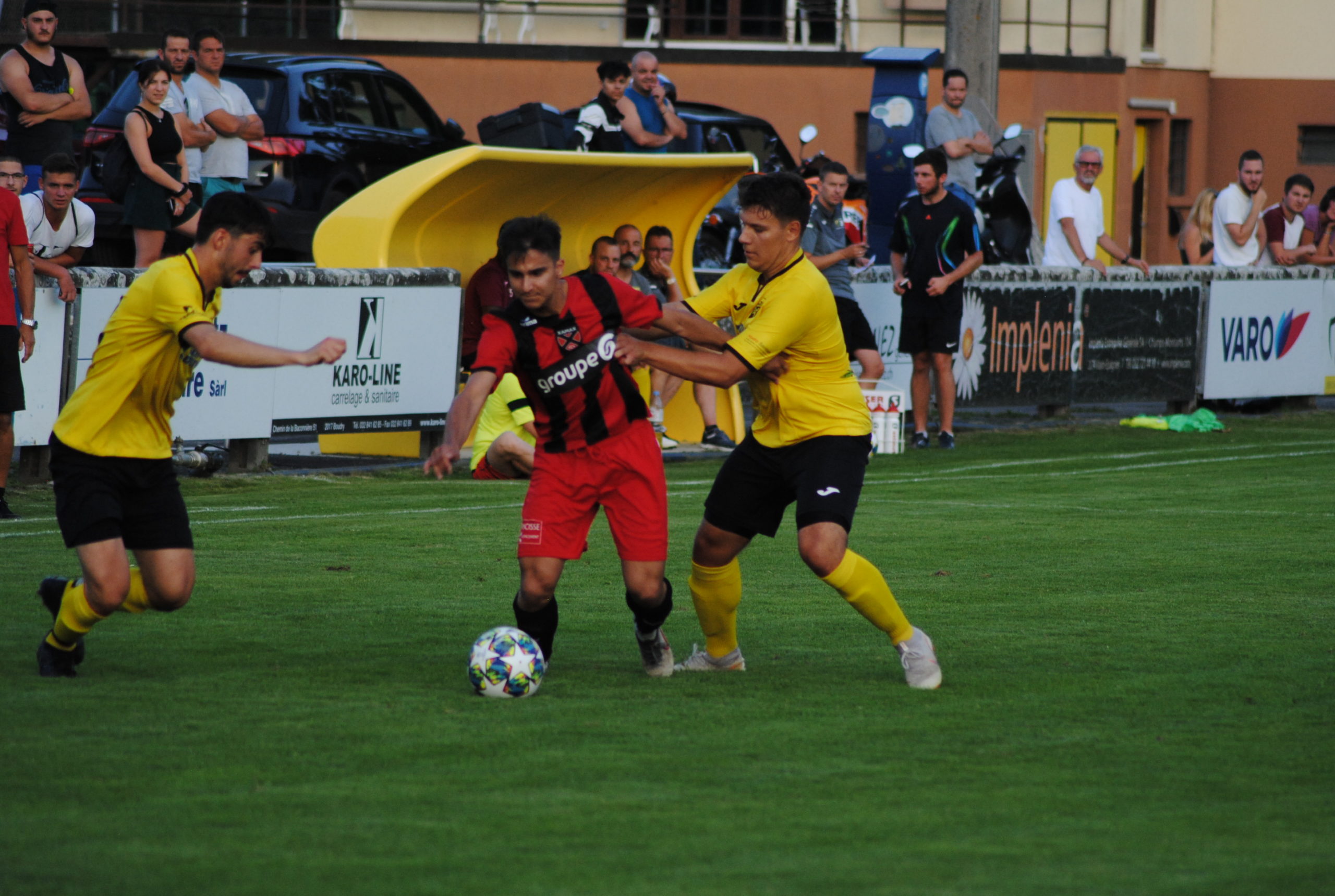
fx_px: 10868
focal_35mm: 292
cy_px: 448
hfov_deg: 7.0
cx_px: 668
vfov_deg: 4.7
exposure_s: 1/500
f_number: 4.8
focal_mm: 195
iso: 450
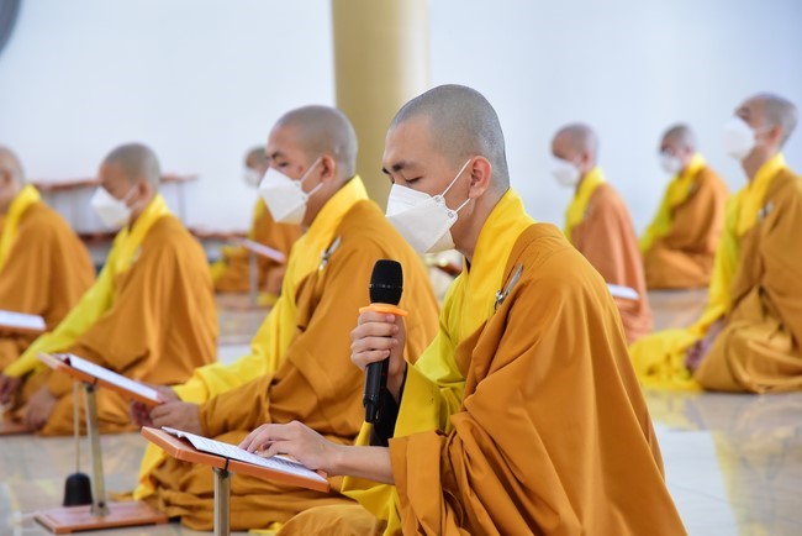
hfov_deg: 17.1
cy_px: 268
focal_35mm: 120
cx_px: 401
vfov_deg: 11.4
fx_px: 2674
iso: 5000
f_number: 5.6
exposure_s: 1/125
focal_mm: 120
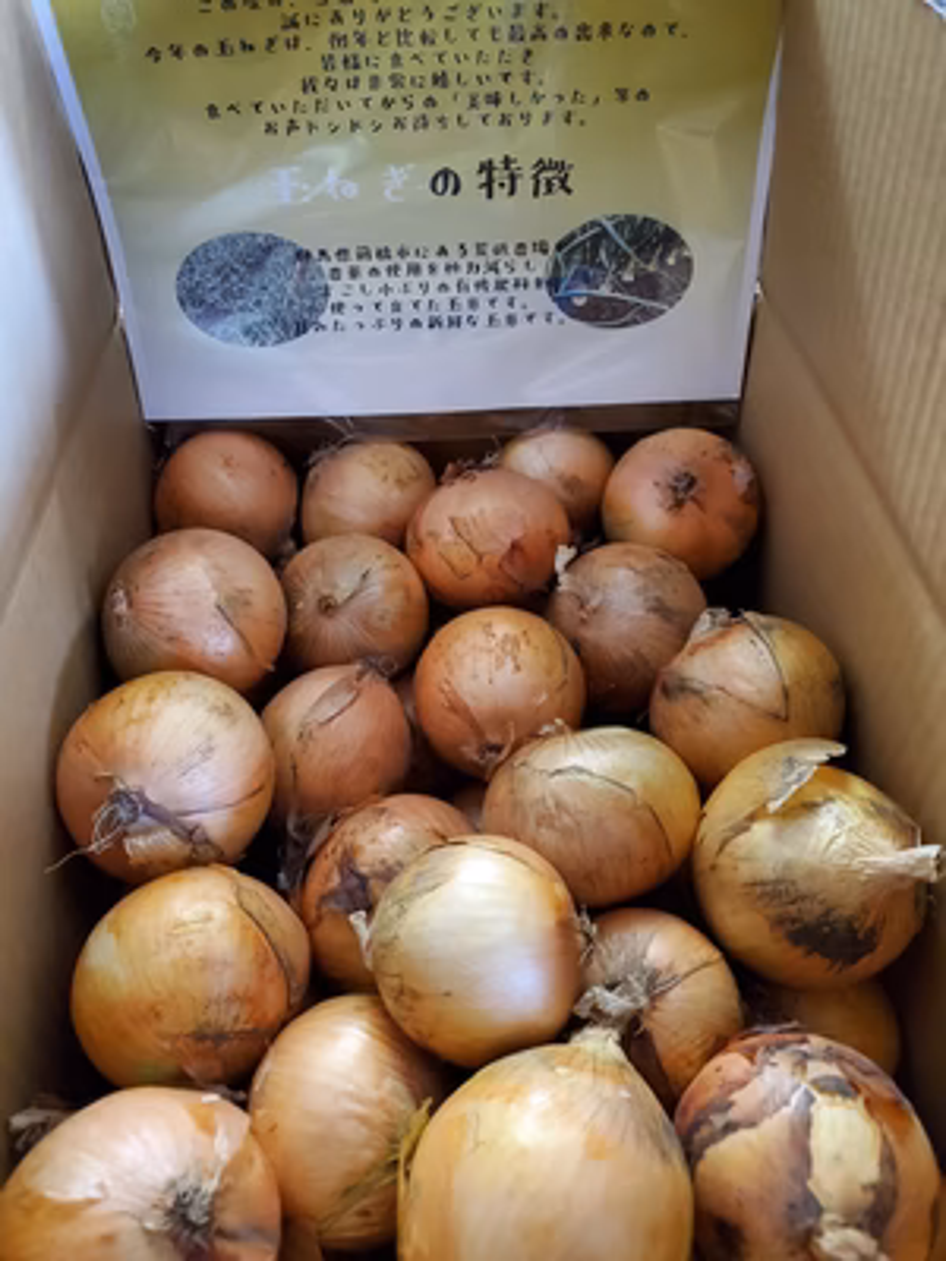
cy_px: 630
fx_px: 947
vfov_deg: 67.3
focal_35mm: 26
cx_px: 473
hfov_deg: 53.1
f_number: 1.5
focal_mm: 4.3
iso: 640
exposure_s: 1/25
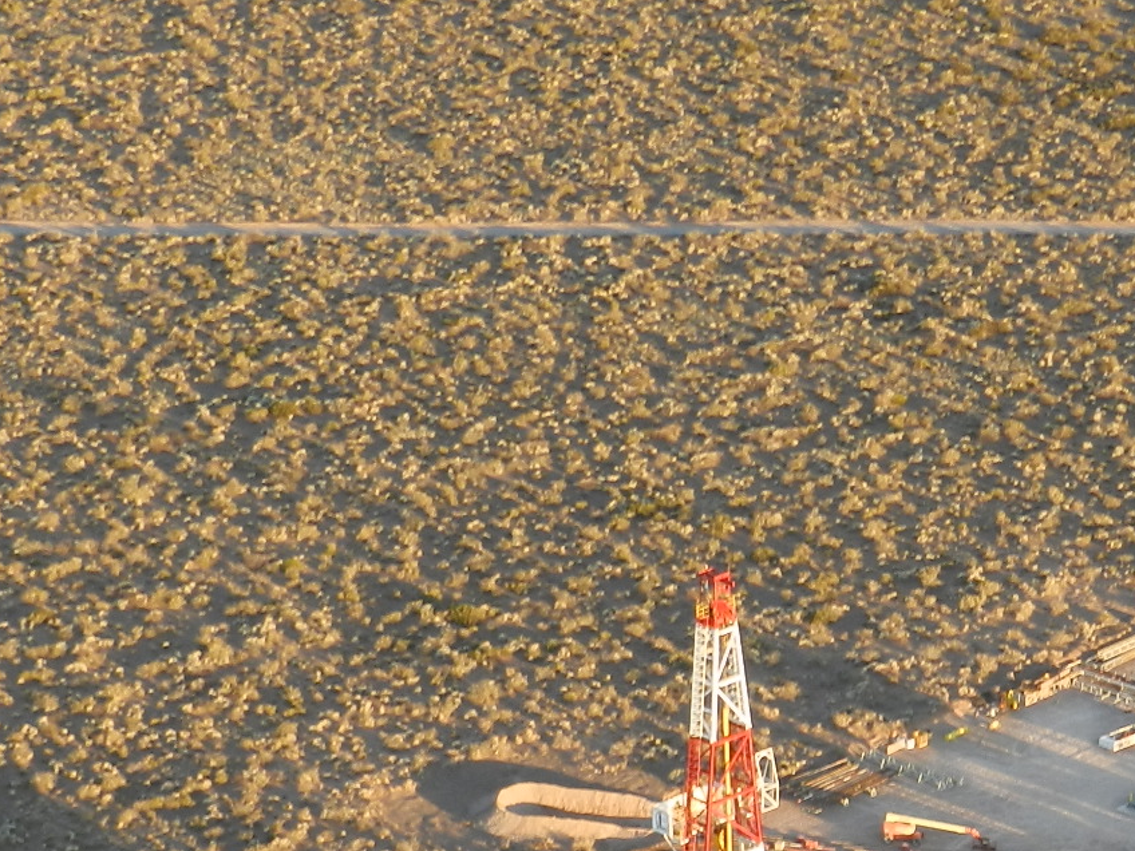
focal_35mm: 128
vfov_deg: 11.4
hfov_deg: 15.3
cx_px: 970
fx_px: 4197
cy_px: 941
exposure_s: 1/100
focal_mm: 9.4
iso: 160
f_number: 4.4
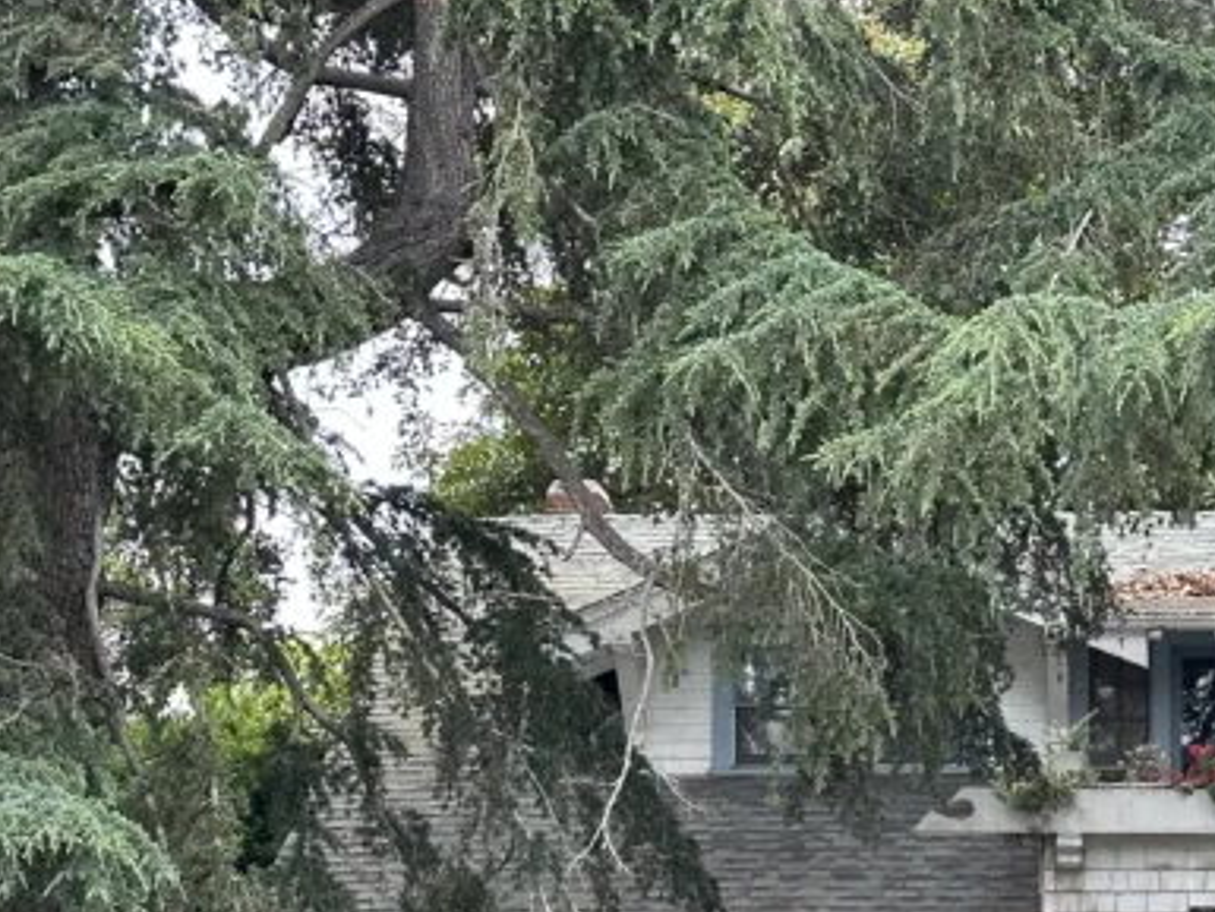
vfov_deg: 13.4
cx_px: 1176
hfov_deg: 17.7
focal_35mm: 109
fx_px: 3827
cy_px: 921
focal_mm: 6.86
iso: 64
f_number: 1.78
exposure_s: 1/564
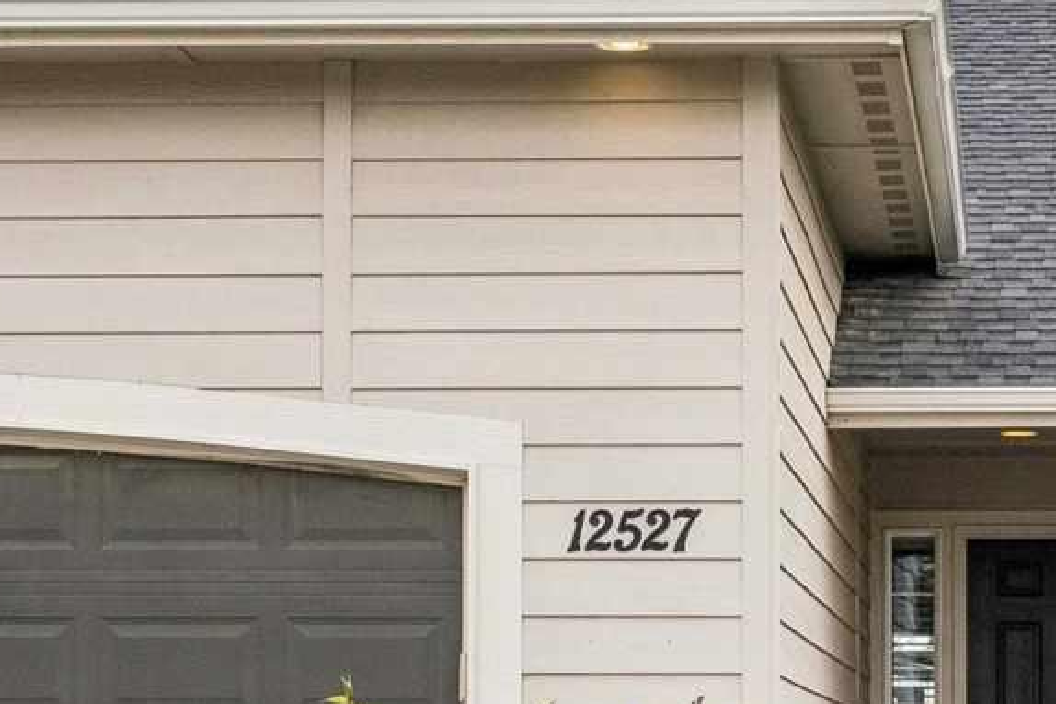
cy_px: 816
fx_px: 3186
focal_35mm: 109
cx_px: 913
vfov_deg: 12.4
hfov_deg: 18.6
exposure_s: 1/125
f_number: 13
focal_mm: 20.3
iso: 400
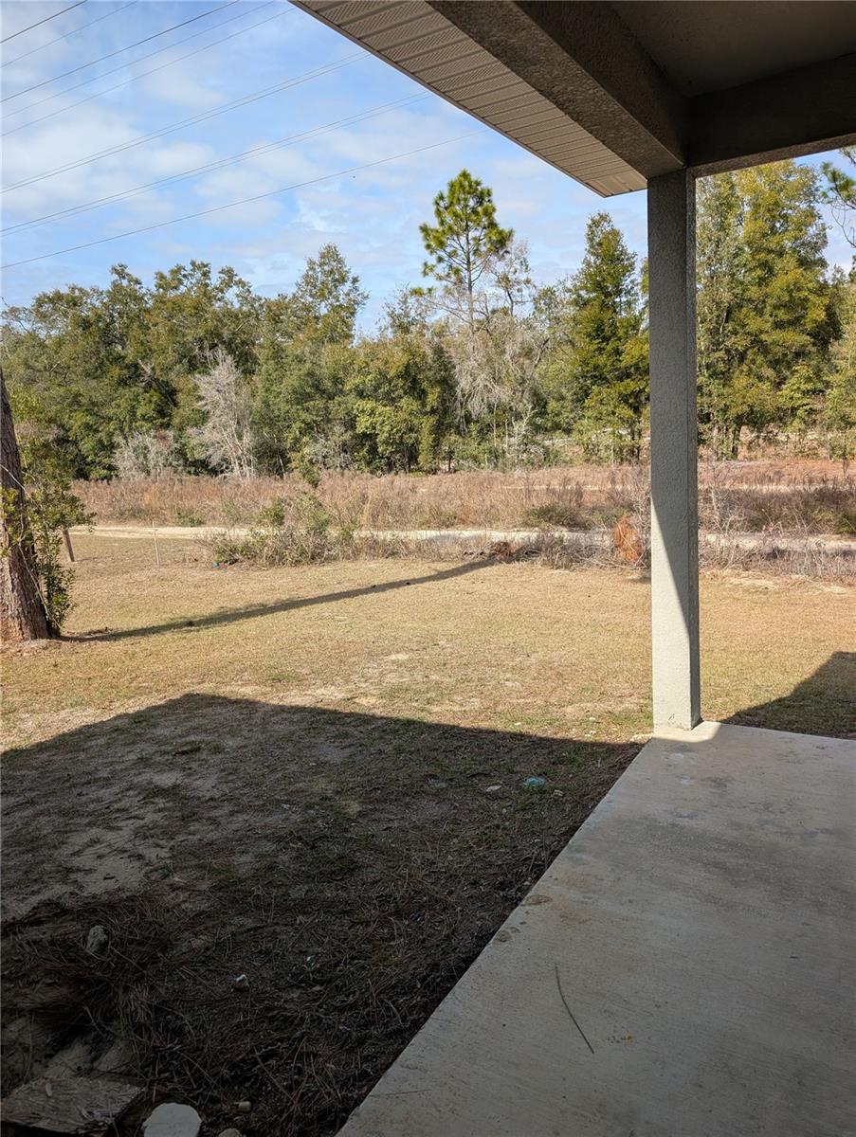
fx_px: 790
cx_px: 428
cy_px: 568
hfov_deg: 56.9
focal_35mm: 24
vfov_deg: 71.5
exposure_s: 1/460
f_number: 1.68
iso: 21
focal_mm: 6.9
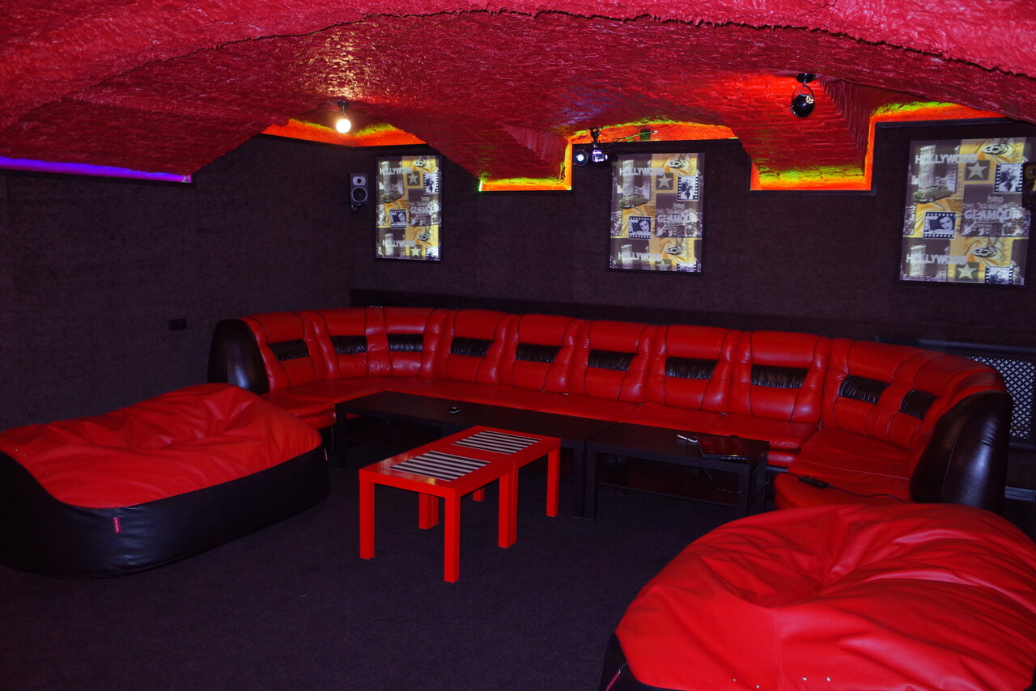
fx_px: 806
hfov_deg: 65.5
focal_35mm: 28
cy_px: 346
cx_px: 518
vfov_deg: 46.4
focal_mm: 18.3
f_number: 2.8
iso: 400
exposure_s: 1/15
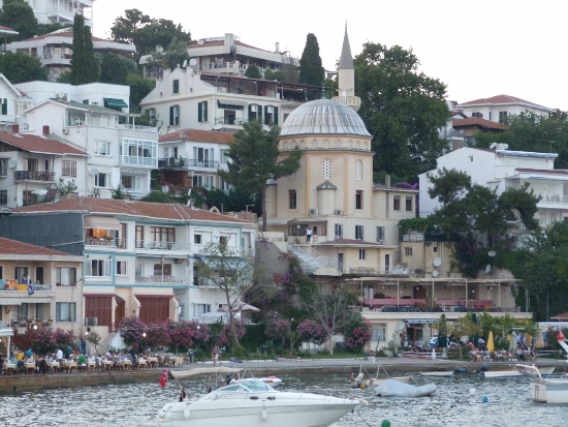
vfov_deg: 13.4
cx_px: 284
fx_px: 1822
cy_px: 214
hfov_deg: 17.7
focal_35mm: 111
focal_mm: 20.1
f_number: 3.5
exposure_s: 1/60
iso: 320
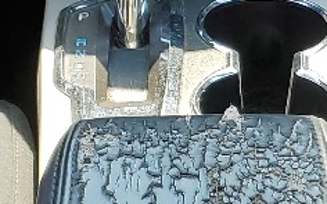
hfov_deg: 11.2
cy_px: 53
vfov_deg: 7.0
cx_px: 208
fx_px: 1665
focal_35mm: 187
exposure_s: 1/526
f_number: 1.5
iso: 50
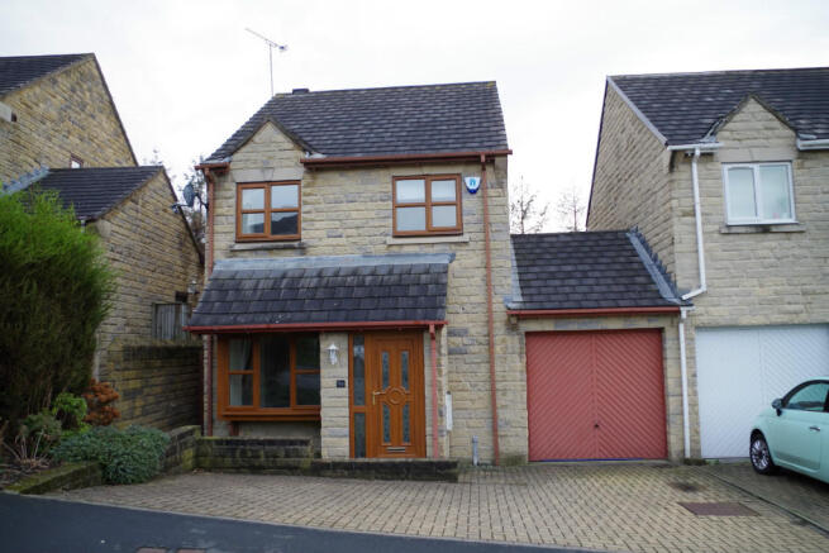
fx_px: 622
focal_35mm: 27
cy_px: 276
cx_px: 414
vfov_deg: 48.0
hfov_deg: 67.4
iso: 200
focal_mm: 18
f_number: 3.5
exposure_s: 1/50
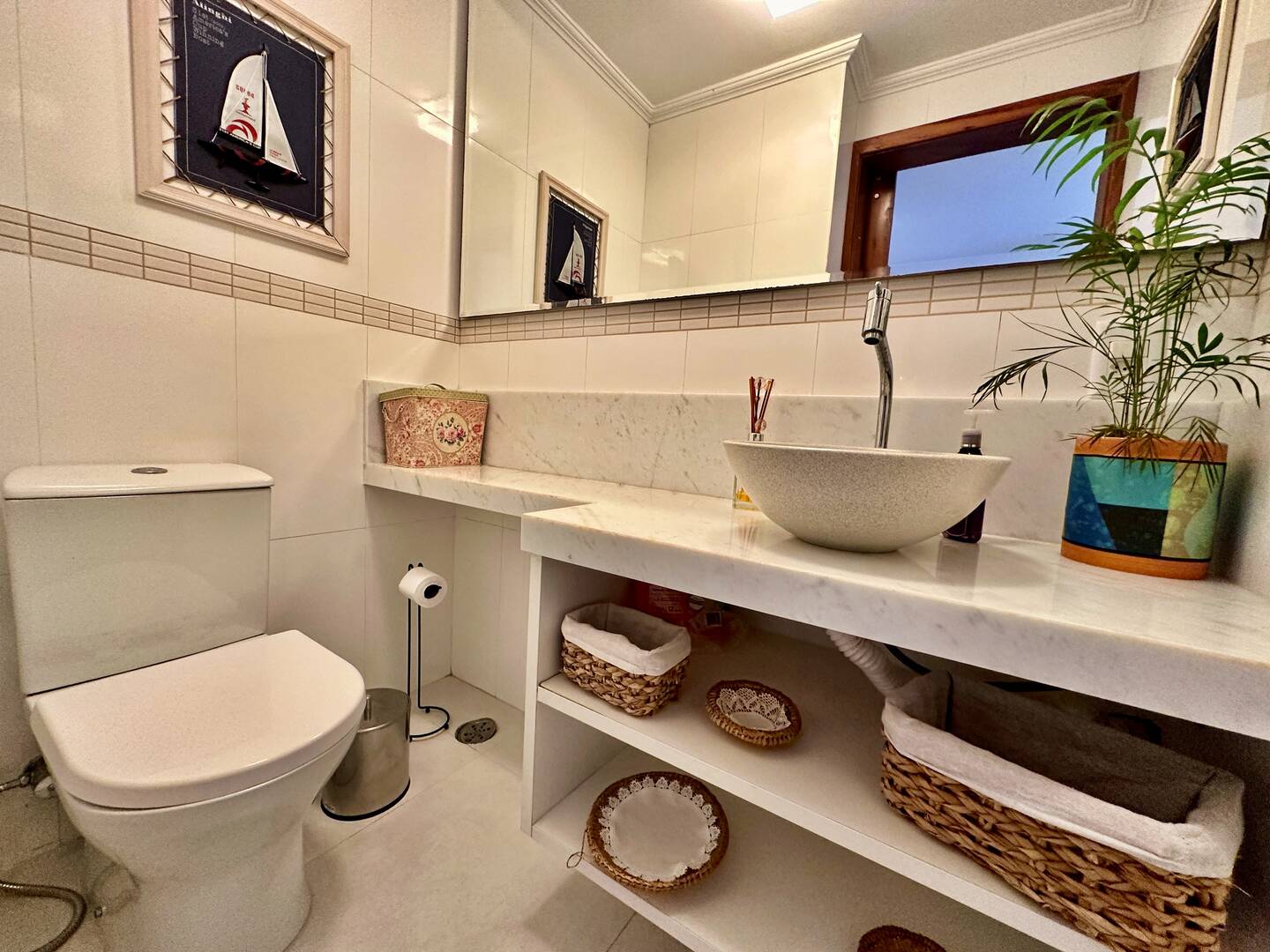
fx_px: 514
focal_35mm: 14
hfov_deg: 102.1
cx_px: 635
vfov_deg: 85.7
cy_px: 476
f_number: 2.2
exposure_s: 1/120
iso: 250
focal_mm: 2.22
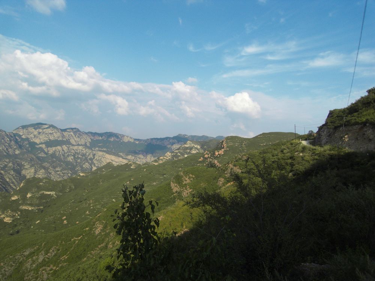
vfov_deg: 56.8
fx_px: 260
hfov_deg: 71.6
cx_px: 188
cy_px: 140
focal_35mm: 24
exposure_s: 1/250
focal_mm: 4.3
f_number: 7.3
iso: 80
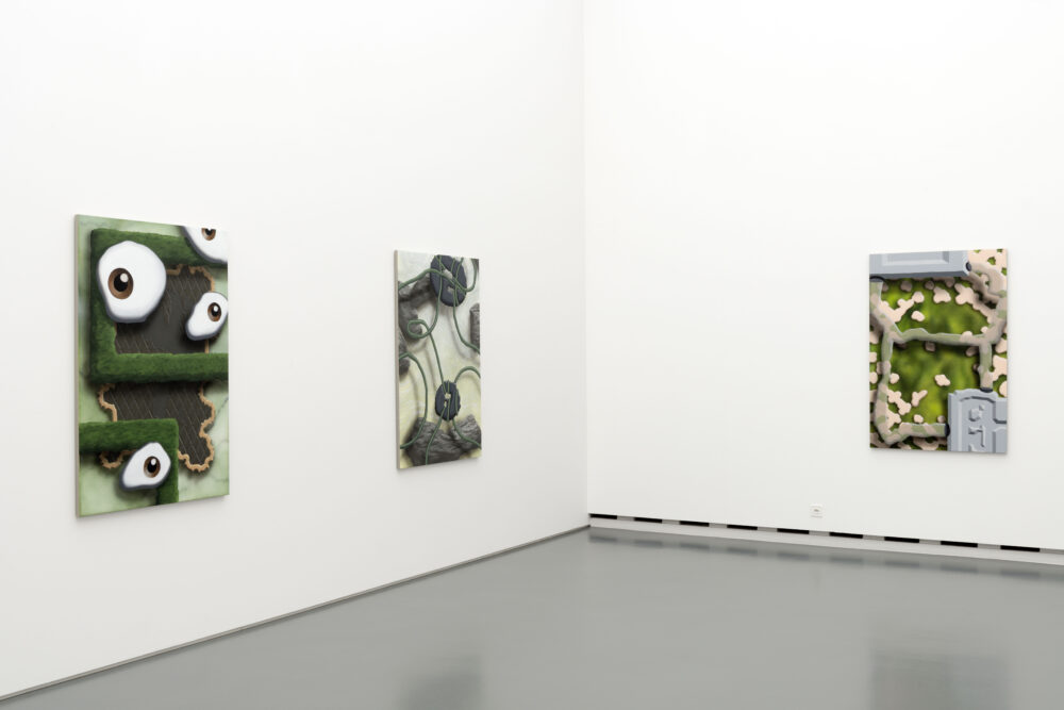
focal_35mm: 40
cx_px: 532
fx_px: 1182
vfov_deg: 33.4
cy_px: 355
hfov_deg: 48.5
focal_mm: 40
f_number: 16
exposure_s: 1/1.25
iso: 100
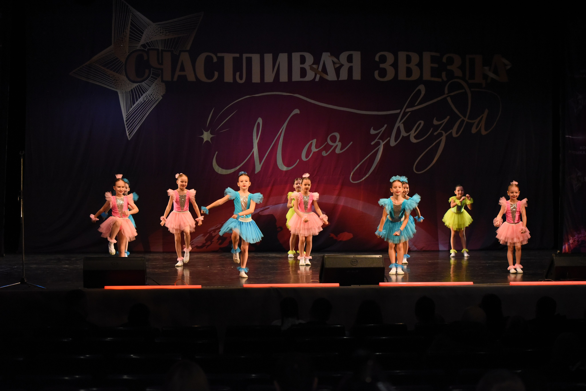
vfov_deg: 19.5
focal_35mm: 70
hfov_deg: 28.8
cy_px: 196
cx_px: 293
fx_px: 1140
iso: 5000
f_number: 3.2
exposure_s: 1/800
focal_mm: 70
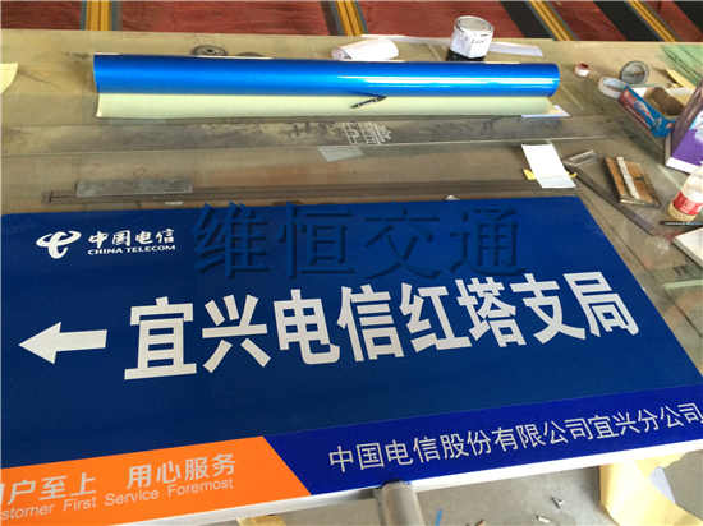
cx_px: 352
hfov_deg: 60.0
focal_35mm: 30
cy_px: 263
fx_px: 609
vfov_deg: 46.8
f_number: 2.2
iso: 200
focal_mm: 4.12
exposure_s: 1/30
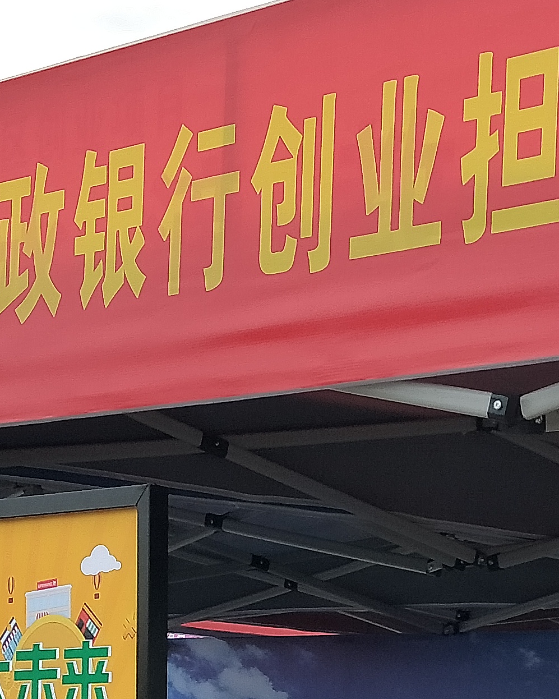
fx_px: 1716
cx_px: 461
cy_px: 853
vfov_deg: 21.3
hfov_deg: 18.3
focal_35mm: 83
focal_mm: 3.99
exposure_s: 1/2481
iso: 101
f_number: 1.7
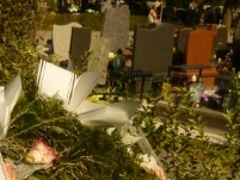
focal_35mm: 89
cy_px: 200
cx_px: 51
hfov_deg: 21.7
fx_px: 617
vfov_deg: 16.1
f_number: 10
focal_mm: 5
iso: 200
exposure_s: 1/400
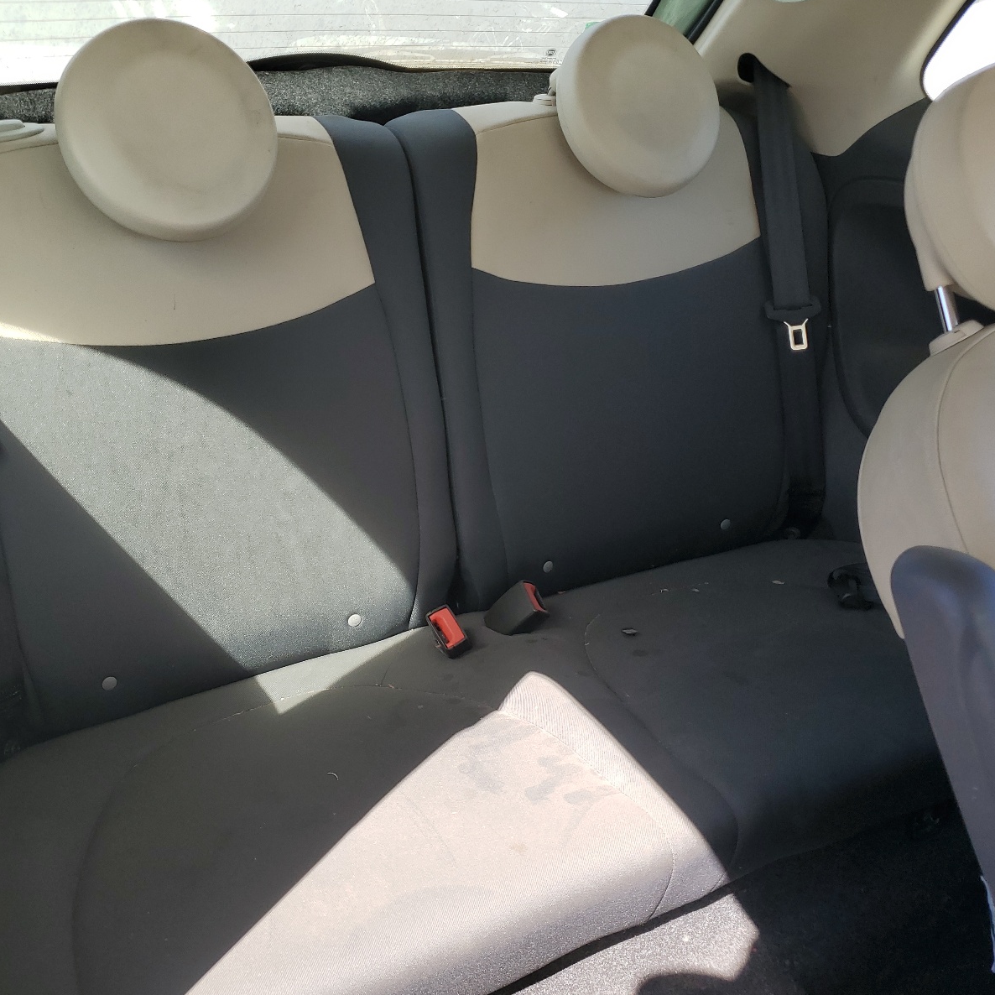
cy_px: 498
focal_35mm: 31
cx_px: 425
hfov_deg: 52.3
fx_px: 1008
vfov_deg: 52.5
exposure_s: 1/435
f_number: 1.5
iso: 50
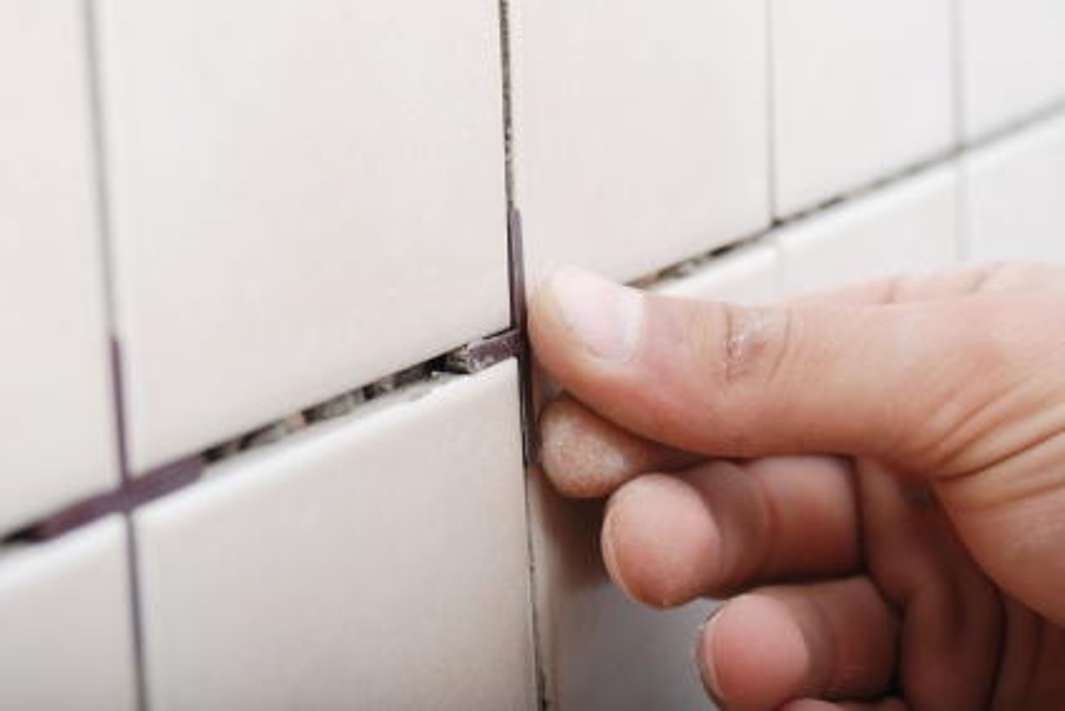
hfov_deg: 17.1
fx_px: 3551
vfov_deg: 11.4
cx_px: 532
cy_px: 356
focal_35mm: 120
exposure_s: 1/100
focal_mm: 80
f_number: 8
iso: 200
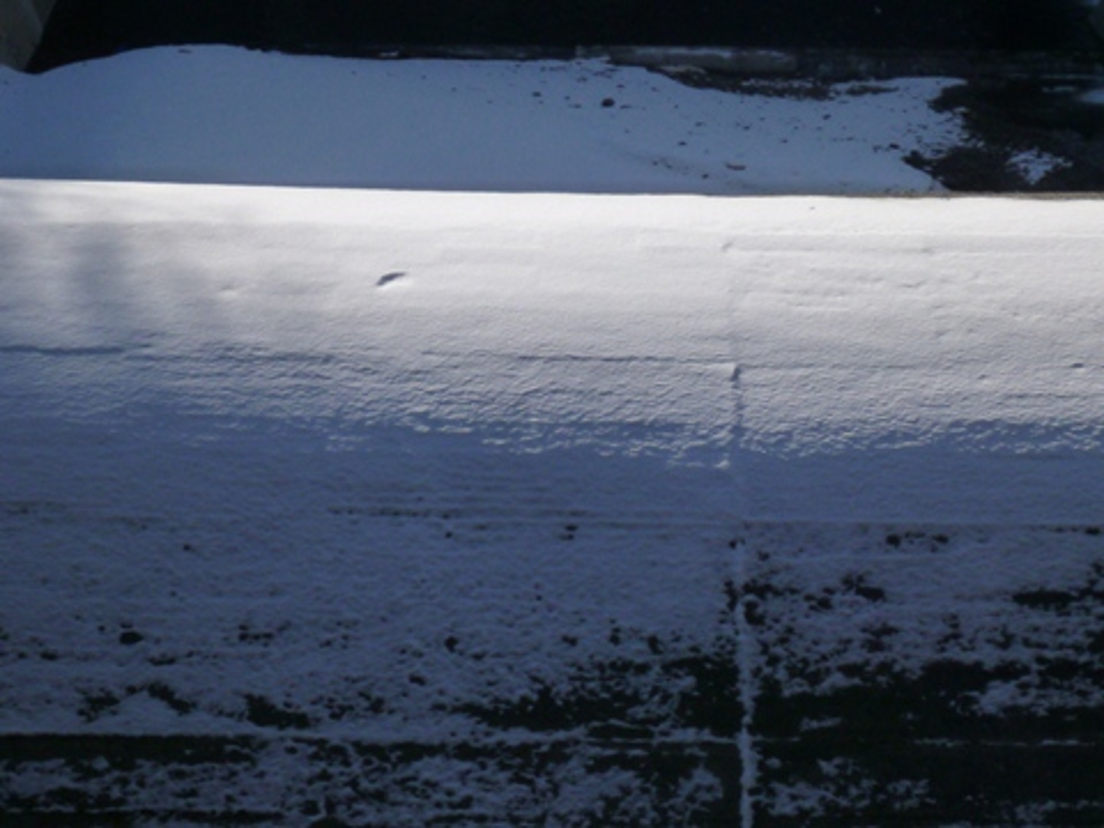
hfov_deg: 9.9
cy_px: 414
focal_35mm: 200
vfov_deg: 7.4
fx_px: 6379
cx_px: 552
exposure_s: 1/320
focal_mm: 22.8
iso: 160
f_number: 5.9
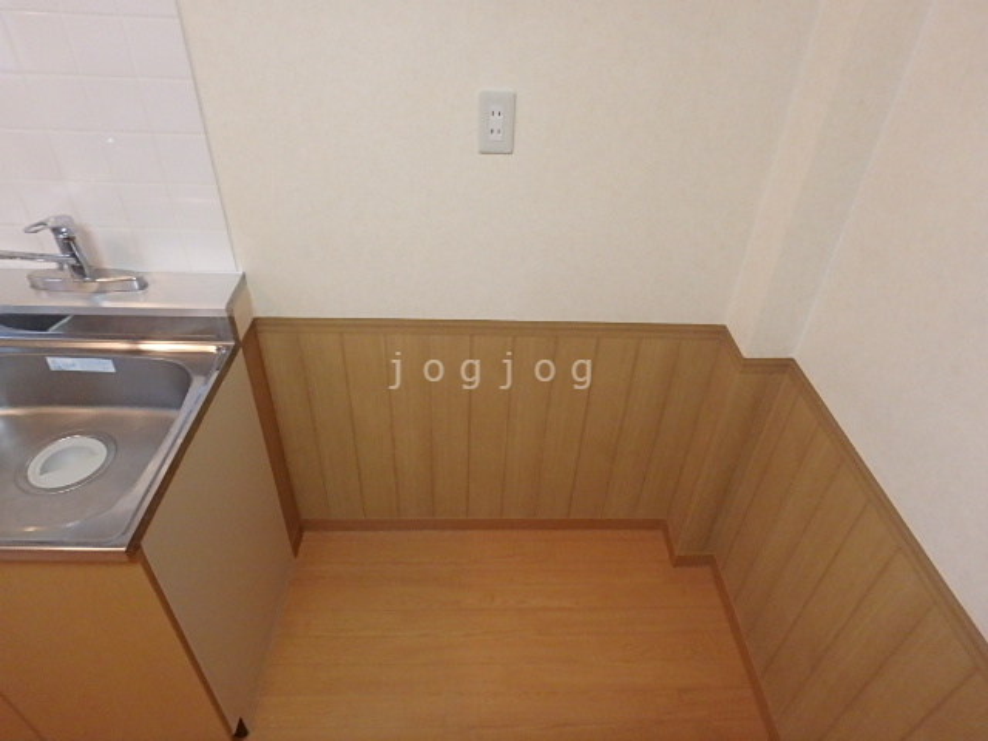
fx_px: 599
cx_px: 494
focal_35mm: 21
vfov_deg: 63.4
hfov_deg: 79.0
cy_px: 370
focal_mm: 3.7
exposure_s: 1/30
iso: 640
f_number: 3.5
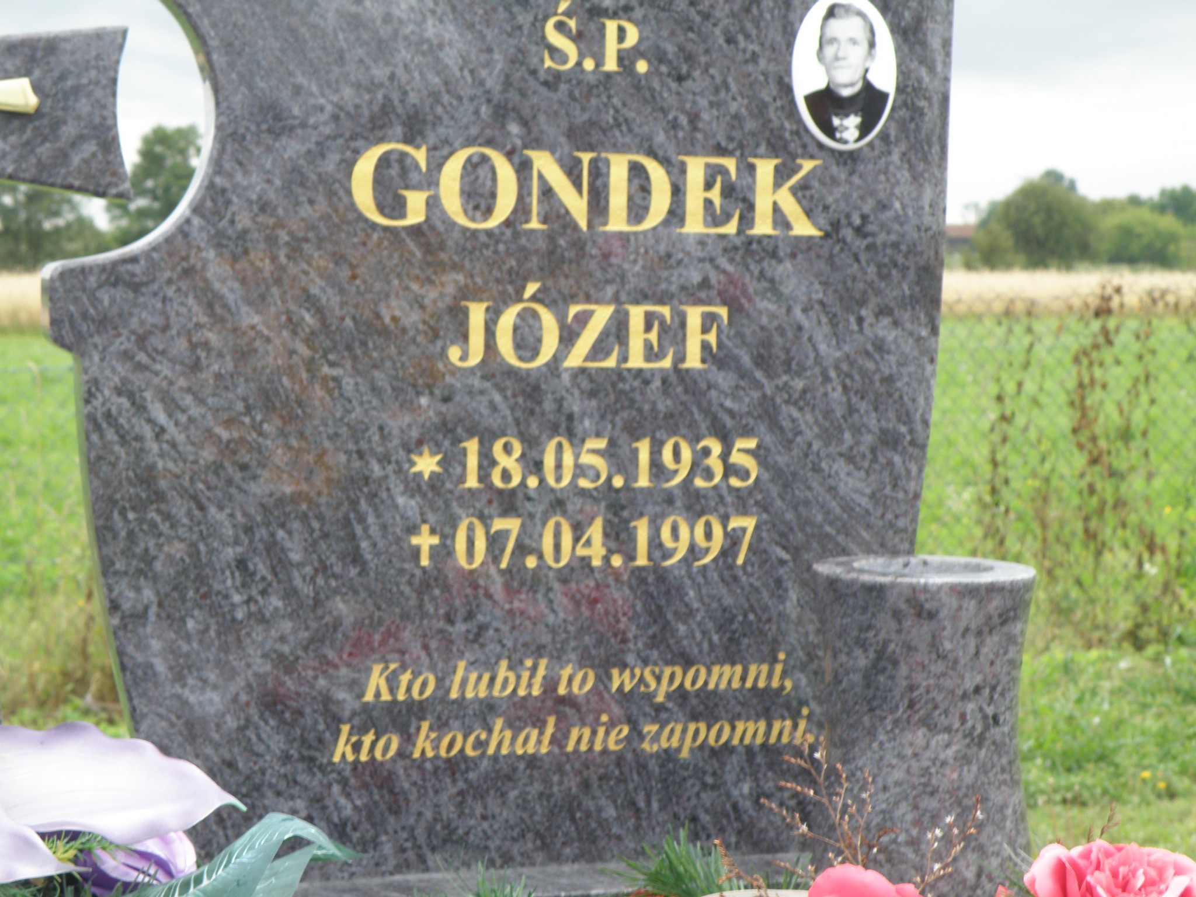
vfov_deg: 19.1
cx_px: 598
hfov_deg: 25.3
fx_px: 2660
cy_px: 448
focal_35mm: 77
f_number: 5
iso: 64
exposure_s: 1/160
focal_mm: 13.76
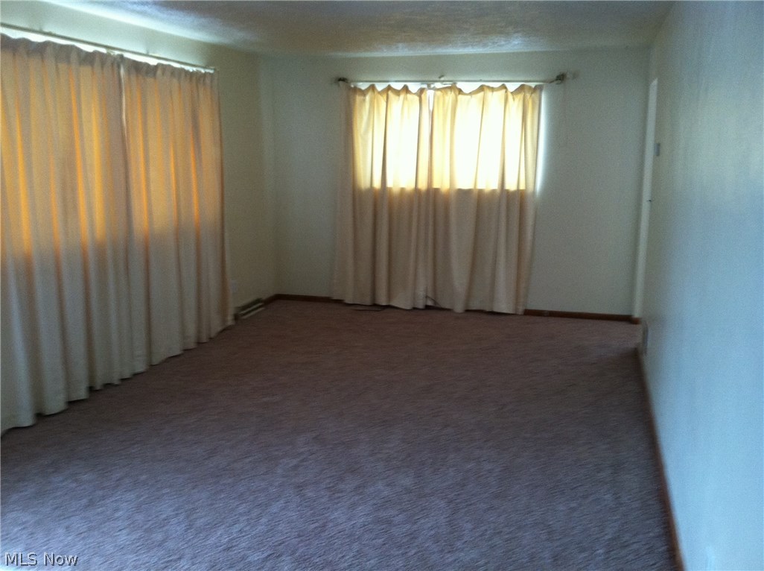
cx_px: 382
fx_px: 771
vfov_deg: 40.6
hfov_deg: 52.7
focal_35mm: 35
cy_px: 286
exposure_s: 1/15
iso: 200
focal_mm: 3.85
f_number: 2.8
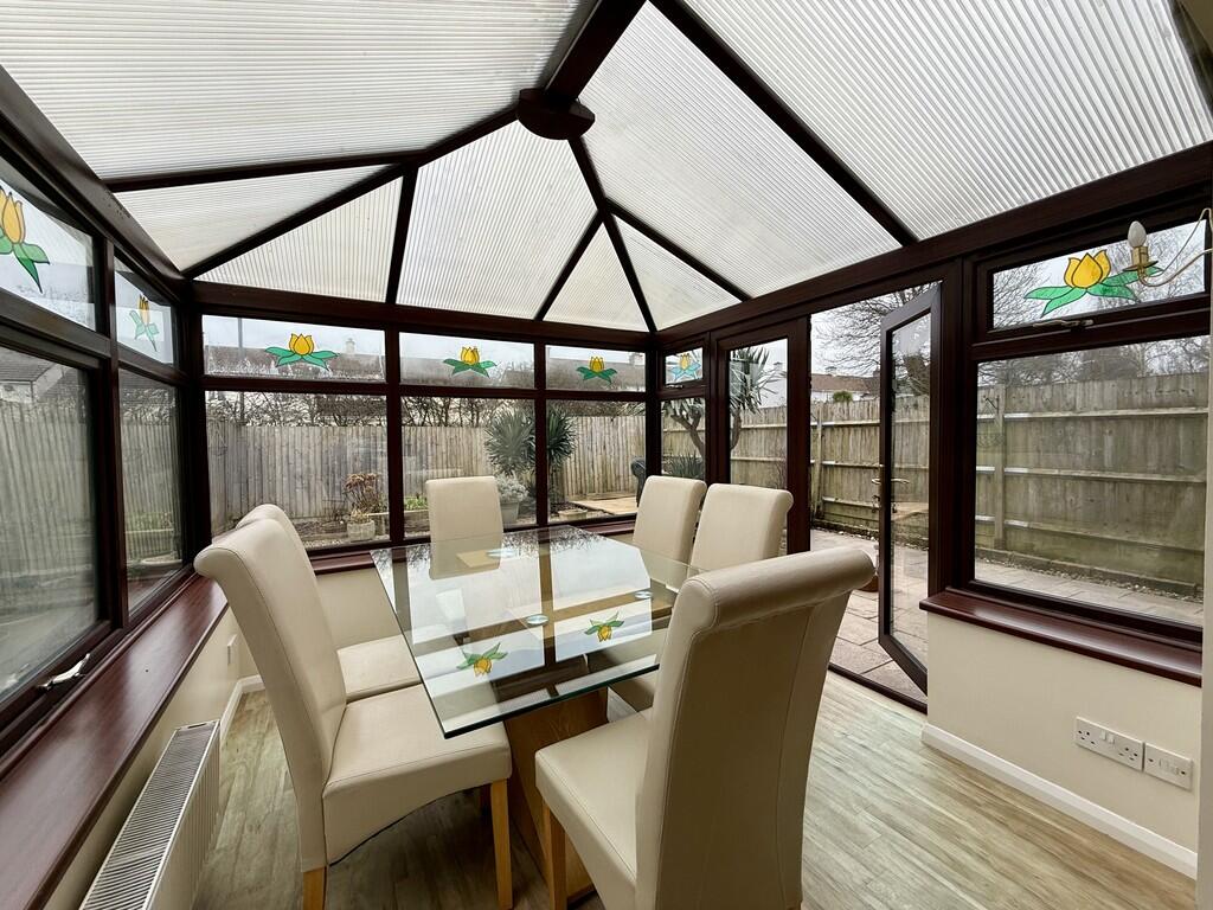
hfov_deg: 102.1
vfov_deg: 85.7
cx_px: 606
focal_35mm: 14
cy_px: 455
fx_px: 491
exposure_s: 1/239
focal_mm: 2.22
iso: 50
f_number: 2.2
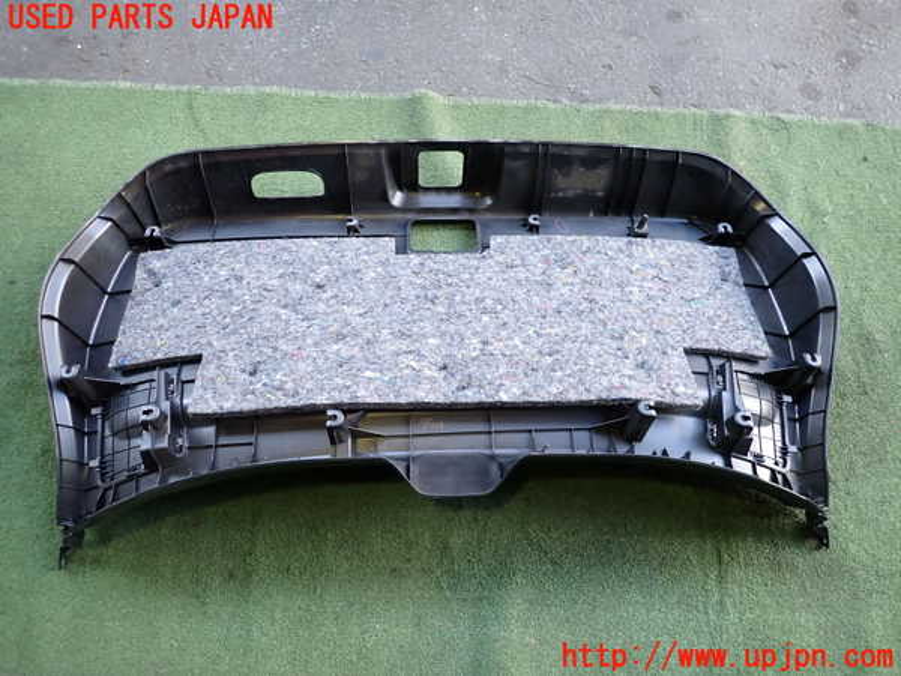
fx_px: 651
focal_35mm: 25
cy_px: 338
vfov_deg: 54.9
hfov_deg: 69.4
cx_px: 450
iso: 200
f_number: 2
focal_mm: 4.5
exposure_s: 1/100
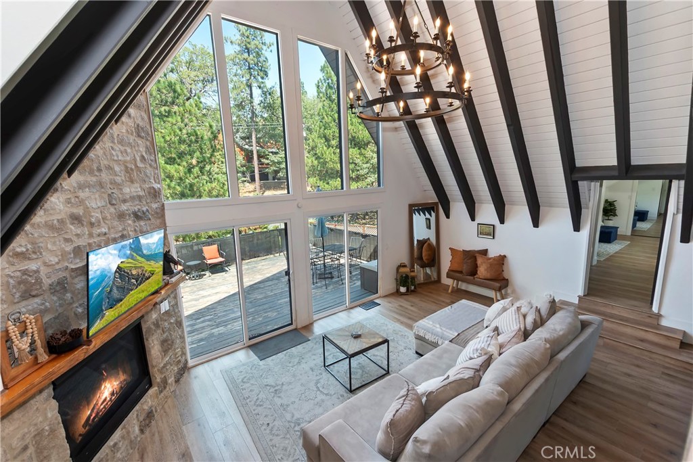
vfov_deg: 77.3
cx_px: 346
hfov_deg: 100.4
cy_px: 231
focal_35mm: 15
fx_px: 289
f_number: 8
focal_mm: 10
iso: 280
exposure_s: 1/30
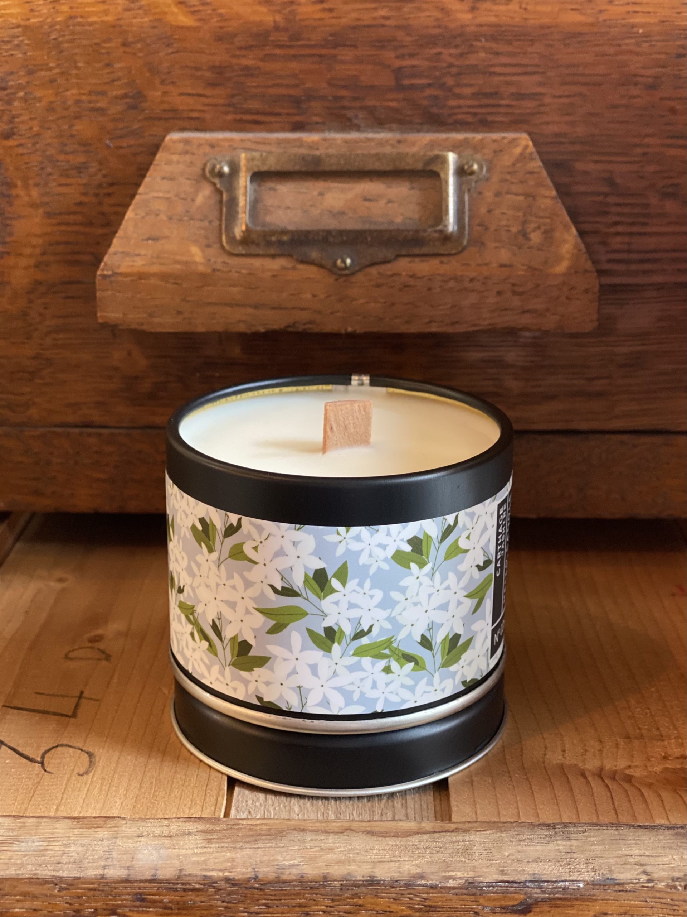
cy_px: 458
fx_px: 1376
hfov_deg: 28.0
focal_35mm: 52
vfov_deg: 36.8
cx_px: 344
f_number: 2
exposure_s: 1/33
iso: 125
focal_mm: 6
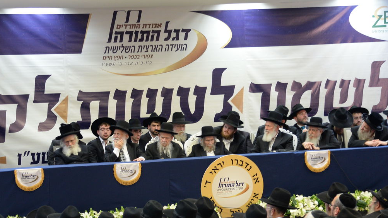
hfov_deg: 22.4
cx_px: 145
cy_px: 164
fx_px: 977
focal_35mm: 95
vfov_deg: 12.7
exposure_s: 1/60
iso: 2000
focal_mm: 65
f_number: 4
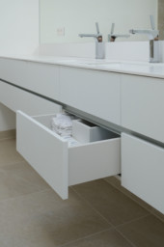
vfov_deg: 44.8
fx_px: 288
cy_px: 61
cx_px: 97
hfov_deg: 31.7
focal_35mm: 42
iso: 320
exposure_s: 1/120
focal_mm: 18
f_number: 4
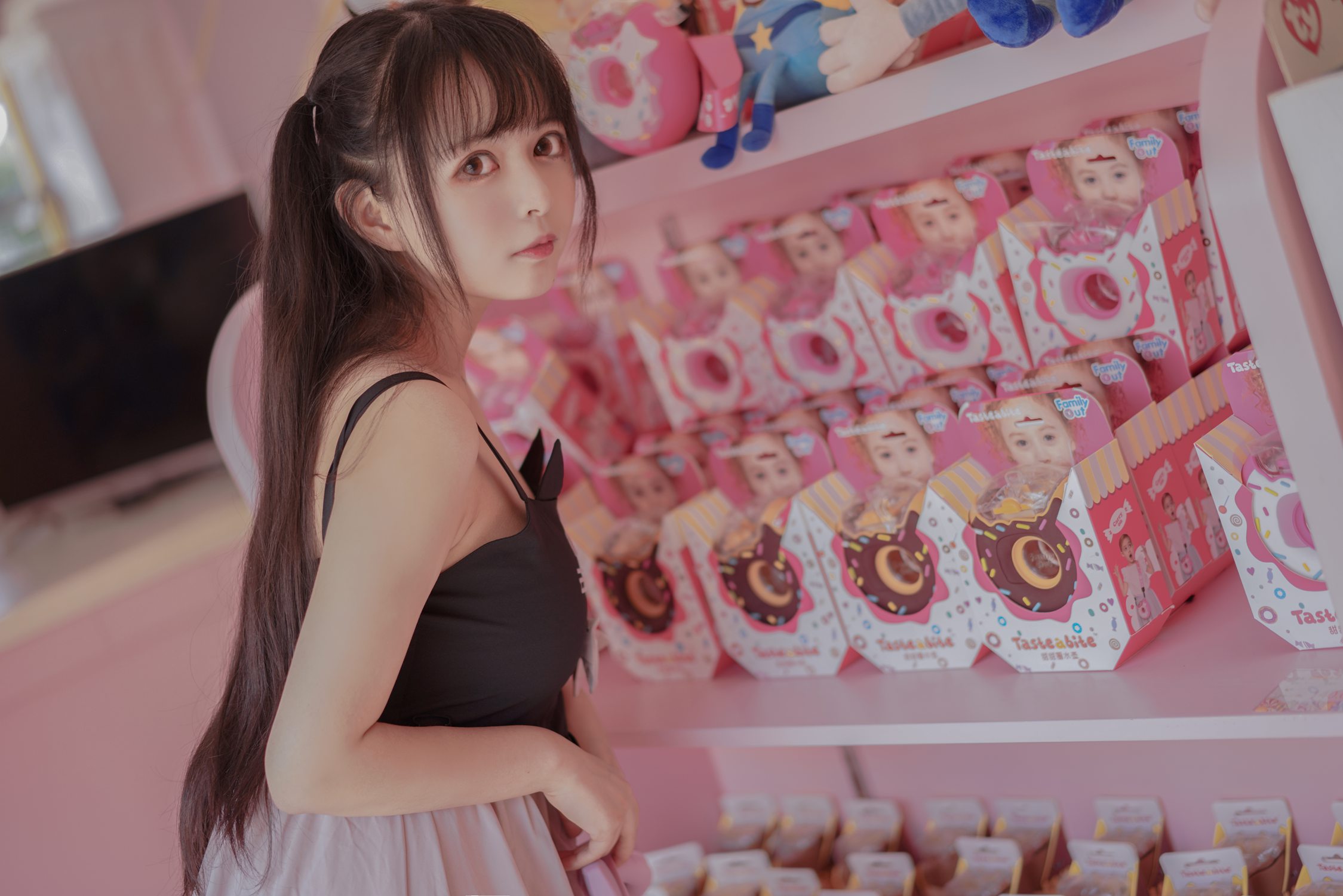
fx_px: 2052
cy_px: 448
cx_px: 672
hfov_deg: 36.2
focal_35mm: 55
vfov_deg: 24.6
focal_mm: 55
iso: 100
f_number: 1.8
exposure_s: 1/160
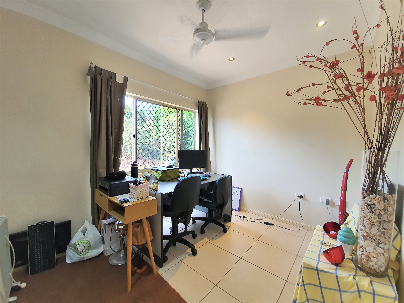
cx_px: 202
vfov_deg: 89.9
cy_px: 152
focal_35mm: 13
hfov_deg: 106.2
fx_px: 152
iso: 100
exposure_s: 1/50
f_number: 2.2
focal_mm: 1.8
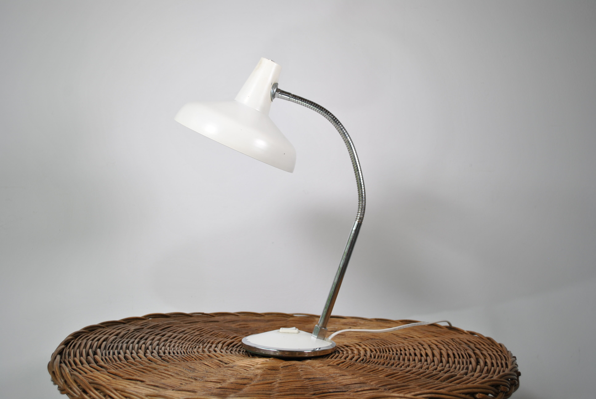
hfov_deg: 43.6
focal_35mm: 45
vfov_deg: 29.9
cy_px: 200
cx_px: 298
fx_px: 746
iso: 100
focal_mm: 30
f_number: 4.5
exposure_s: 1/60
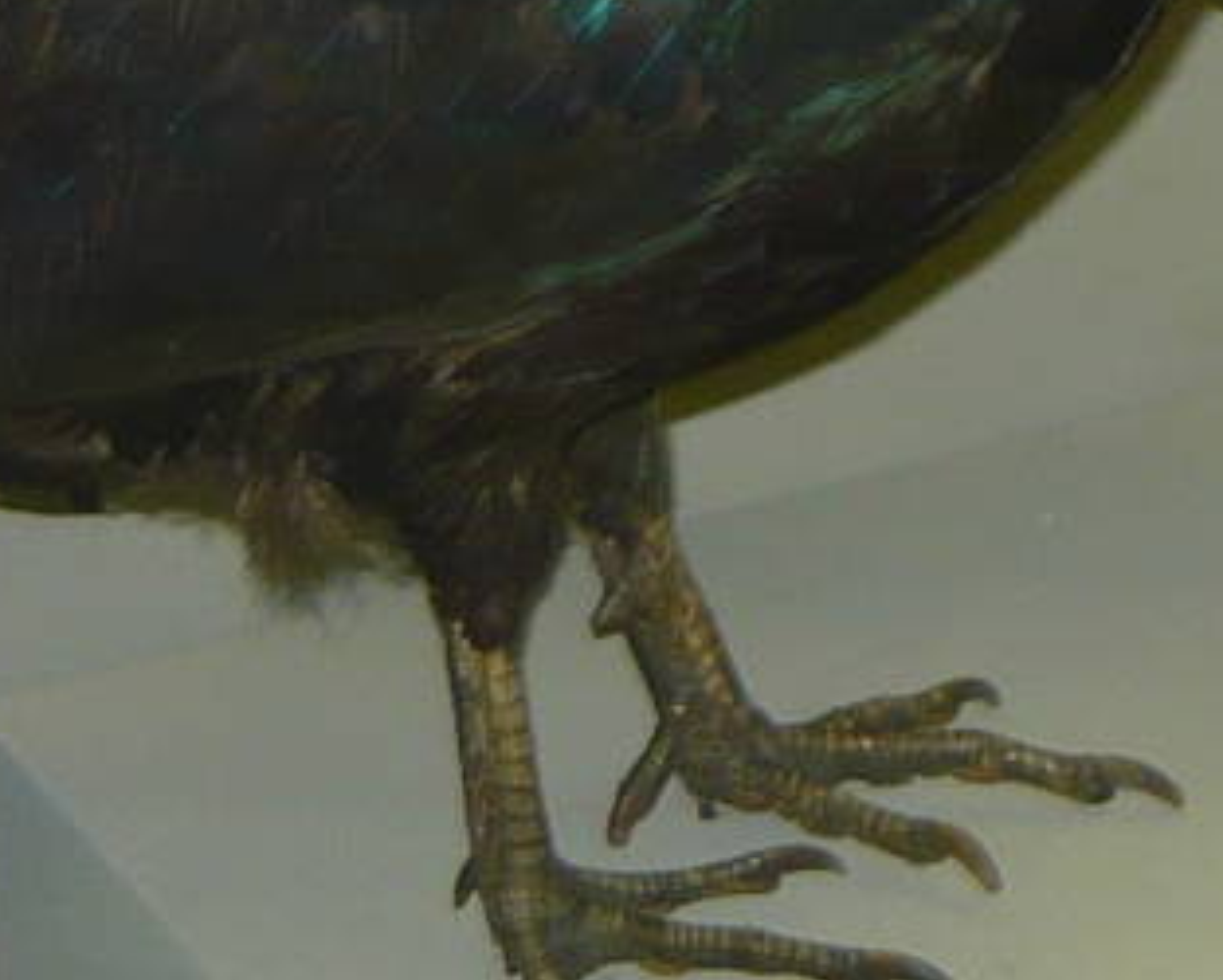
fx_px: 5976
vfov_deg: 9.2
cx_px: 2207
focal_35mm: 165
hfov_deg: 10.9
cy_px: -270
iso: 100
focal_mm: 5.5
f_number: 2.8
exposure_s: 1/30
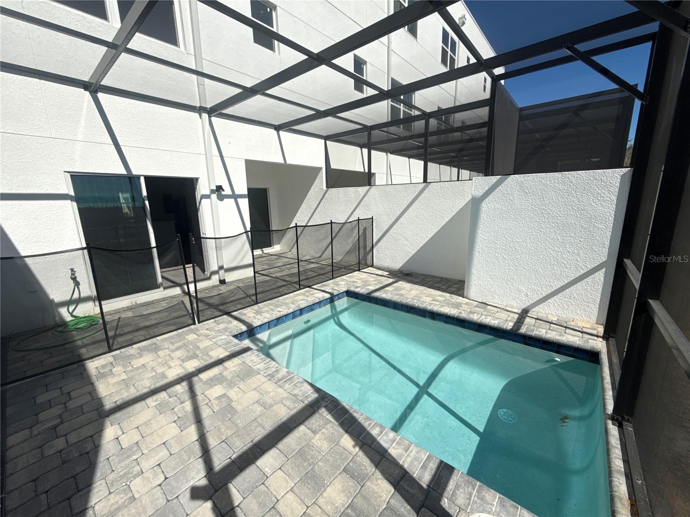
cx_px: 345
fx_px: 279
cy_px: 258
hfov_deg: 102.1
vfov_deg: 85.7
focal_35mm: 14
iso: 50
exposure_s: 1/2410
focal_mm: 2.22
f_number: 2.2
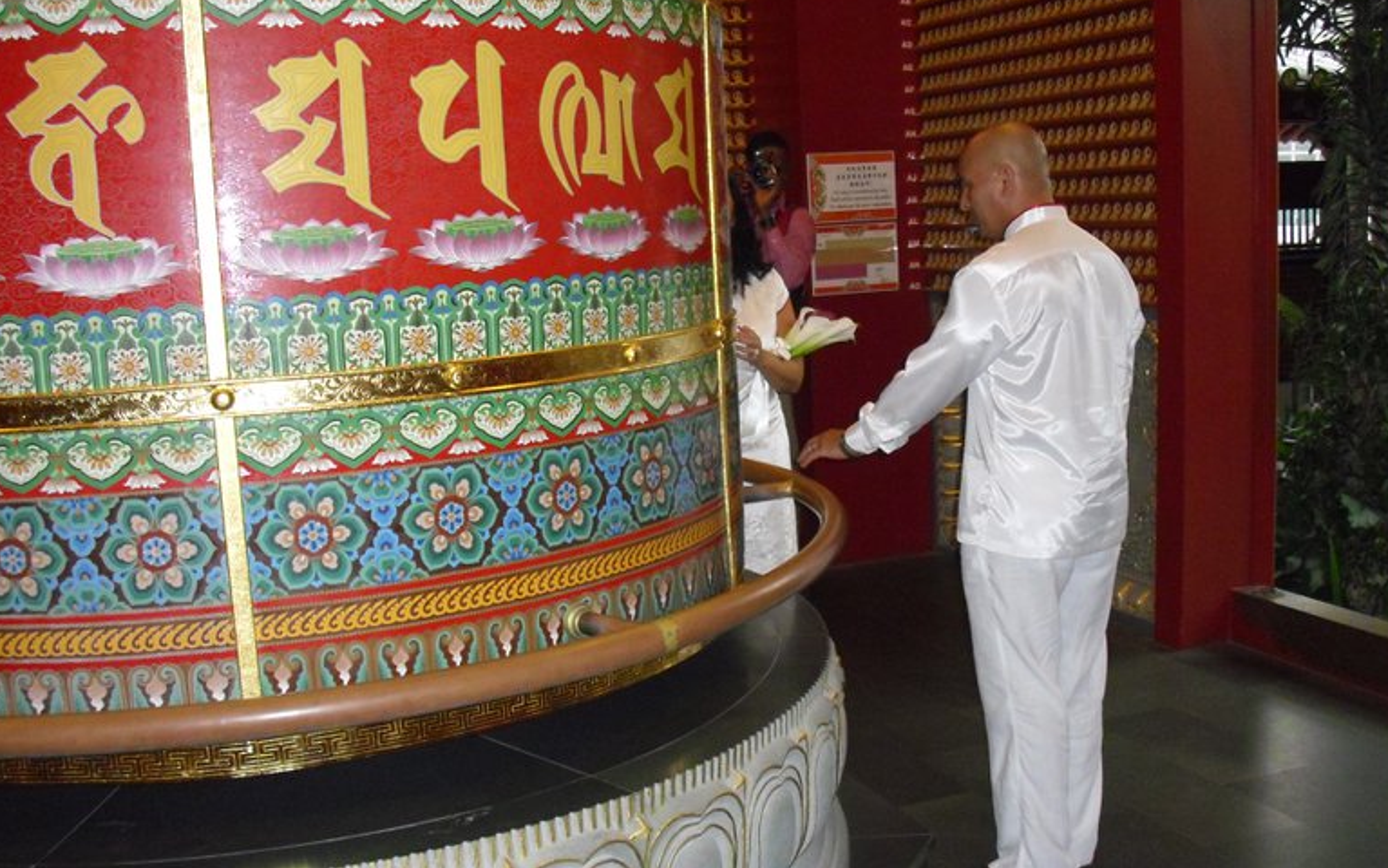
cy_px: 458
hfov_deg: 47.2
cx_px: 684
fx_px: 1589
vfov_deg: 30.6
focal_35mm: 42
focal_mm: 6.2
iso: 400
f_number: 2.8
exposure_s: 1/60
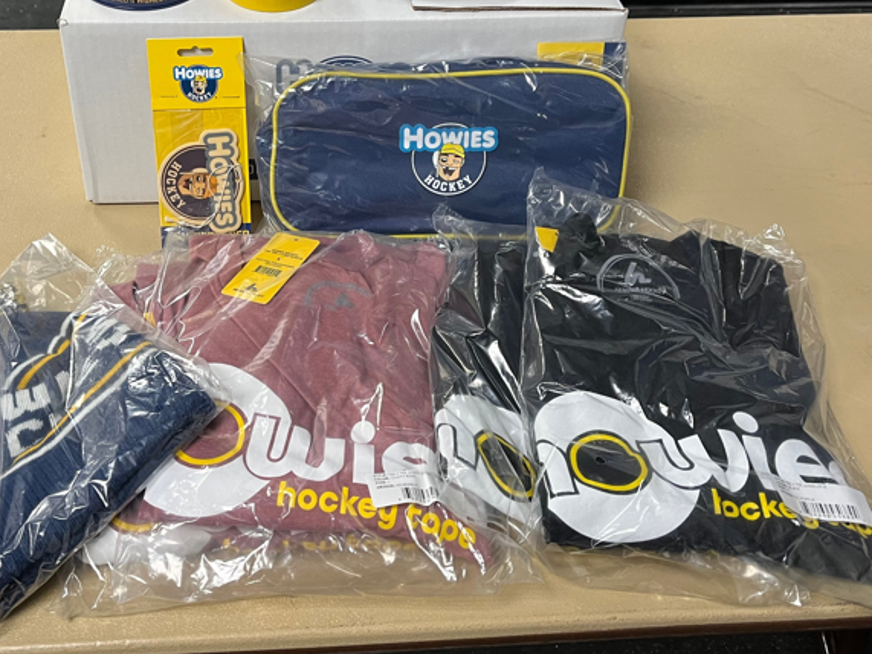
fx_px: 1033
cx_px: 316
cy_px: 222
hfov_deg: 45.3
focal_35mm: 41
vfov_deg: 34.8
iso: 200
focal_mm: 5.1
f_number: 1.6
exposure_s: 1/60
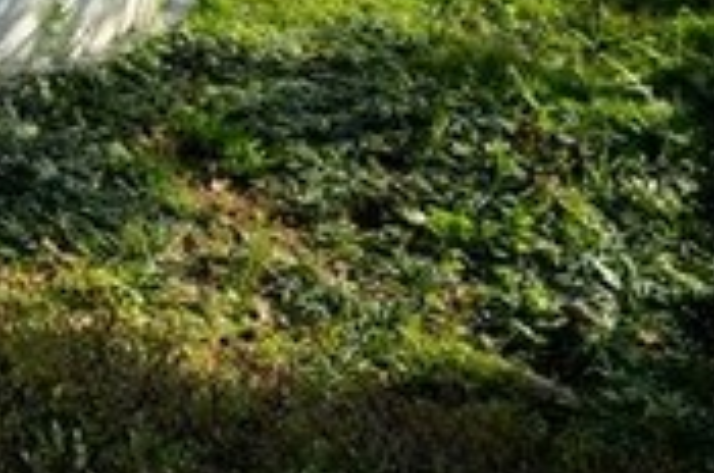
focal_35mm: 107
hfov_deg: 13.8
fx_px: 2118
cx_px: -983
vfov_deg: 11.8
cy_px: -371
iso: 500
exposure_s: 1/640
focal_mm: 22
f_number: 8
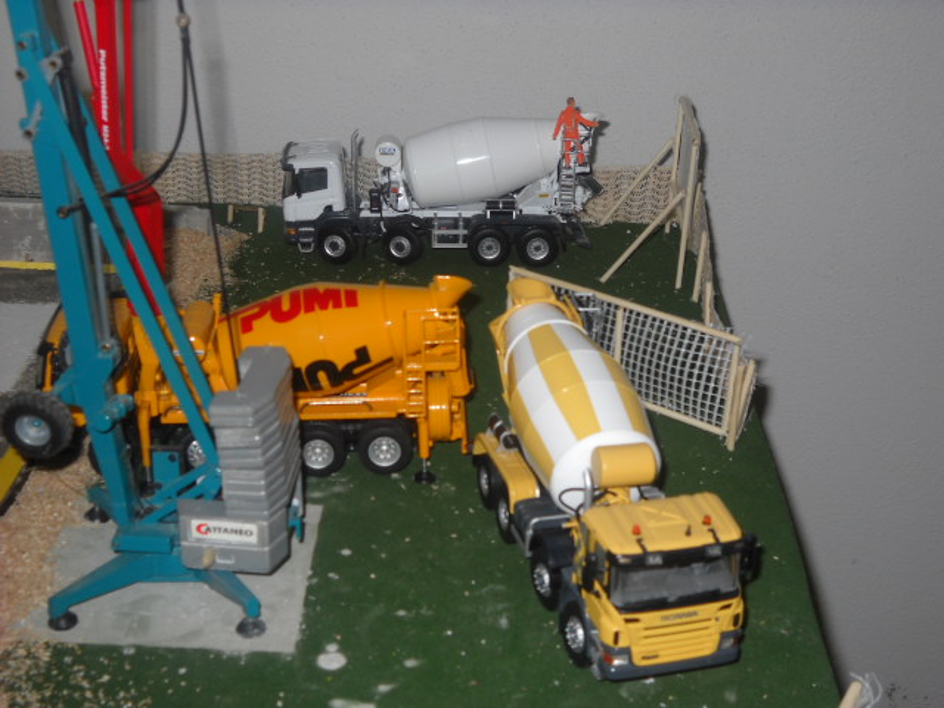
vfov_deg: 26.1
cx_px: 472
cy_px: 354
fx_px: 1527
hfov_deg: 34.3
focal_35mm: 56
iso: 64
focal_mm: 9.24
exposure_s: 1/30
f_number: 3.6
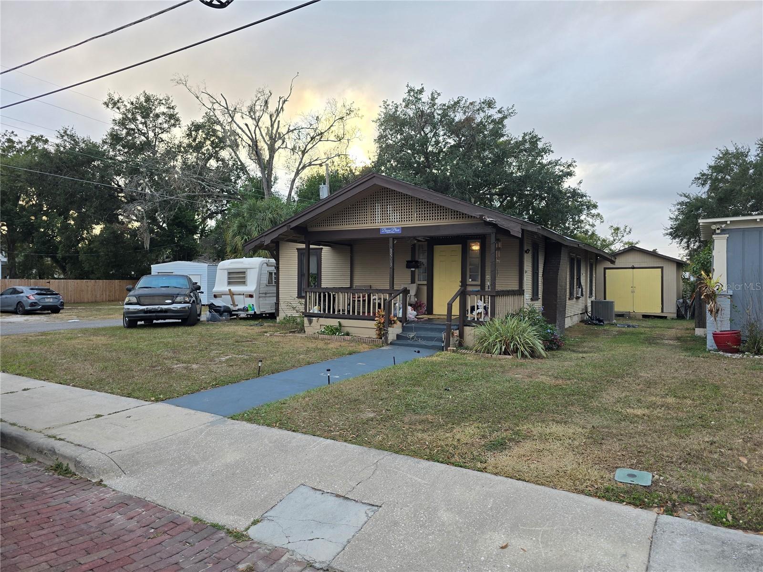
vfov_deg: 58.9
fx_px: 507
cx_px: 382
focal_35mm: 23
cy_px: 286
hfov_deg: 73.9
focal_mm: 6.3
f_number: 1.7
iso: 64
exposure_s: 1/180
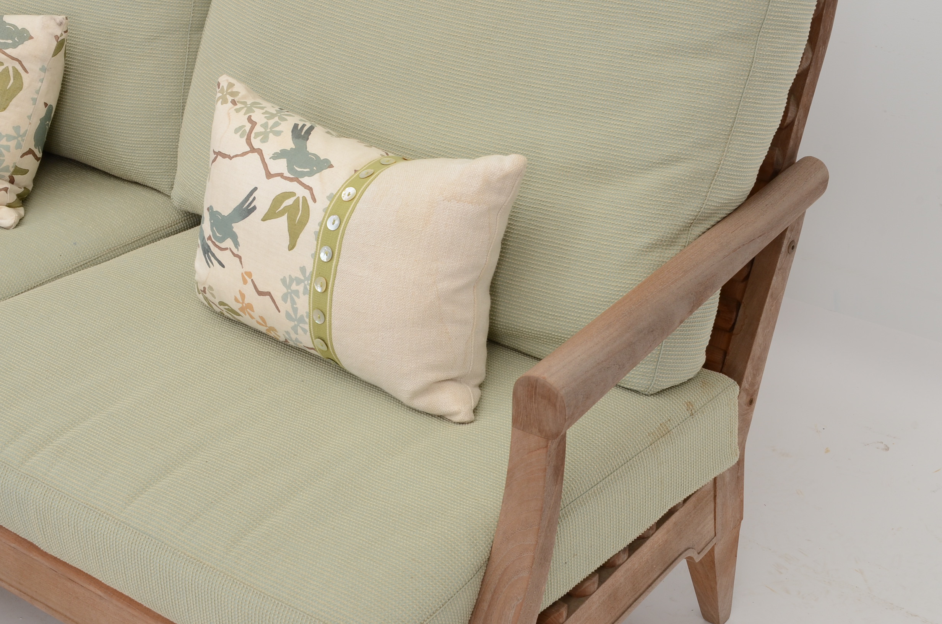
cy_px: 312
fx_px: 1763
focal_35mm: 68
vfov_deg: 20.1
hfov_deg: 29.9
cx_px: 471
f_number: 11
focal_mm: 45
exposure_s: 1/125
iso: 320
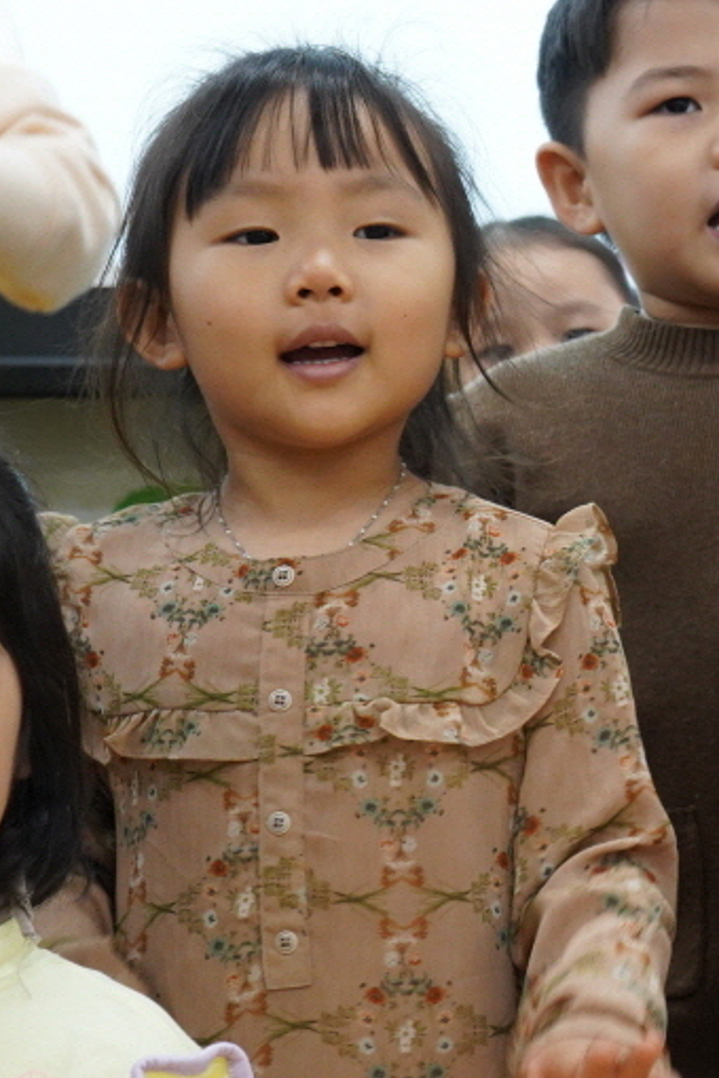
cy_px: 608
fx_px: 4583
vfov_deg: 13.4
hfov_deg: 8.6
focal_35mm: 153
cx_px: 1250
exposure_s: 1/100
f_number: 5.6
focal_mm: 60
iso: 2500
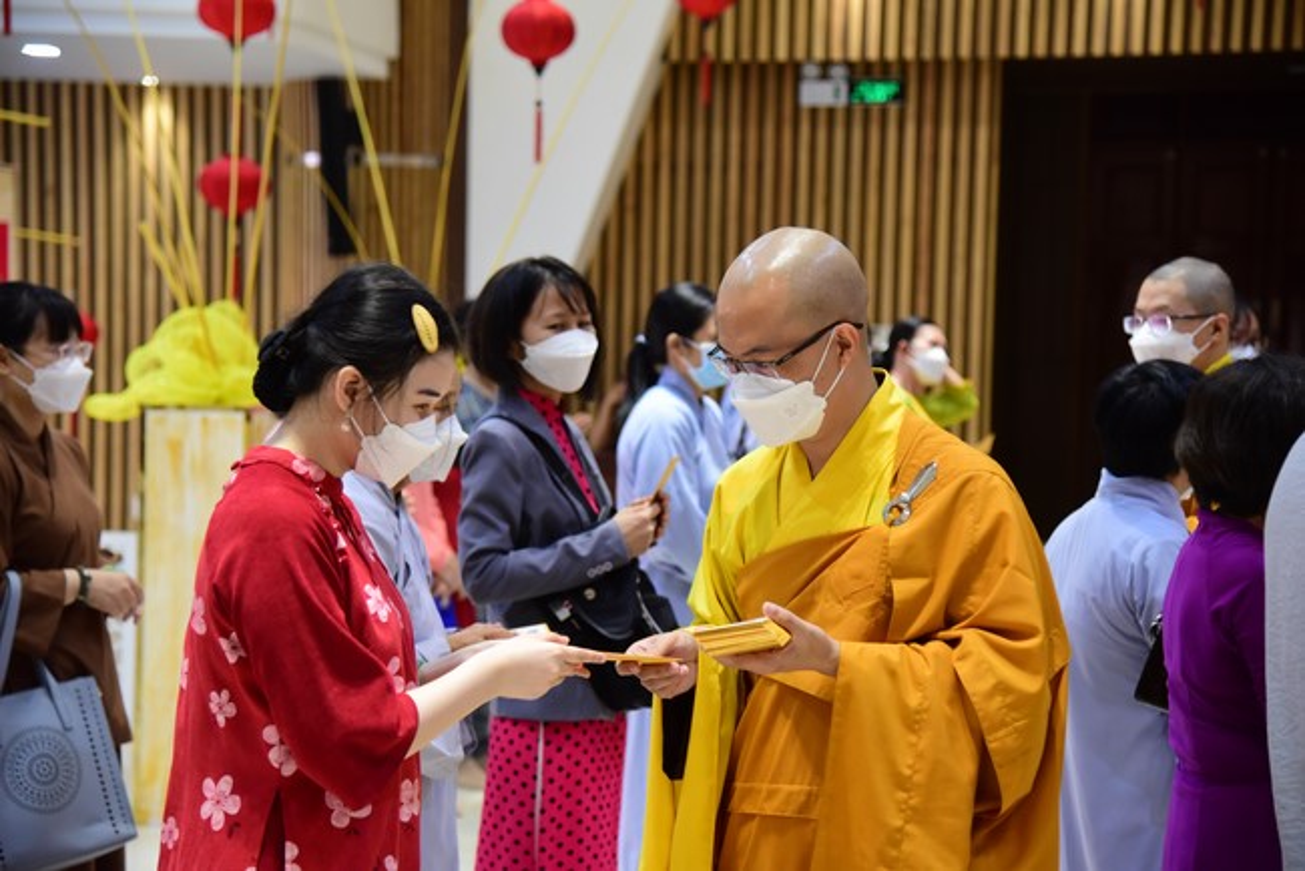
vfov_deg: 18.2
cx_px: 652
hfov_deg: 27.0
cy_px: 436
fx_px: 2720
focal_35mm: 75
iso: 2500
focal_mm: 75
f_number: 4
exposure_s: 1/160
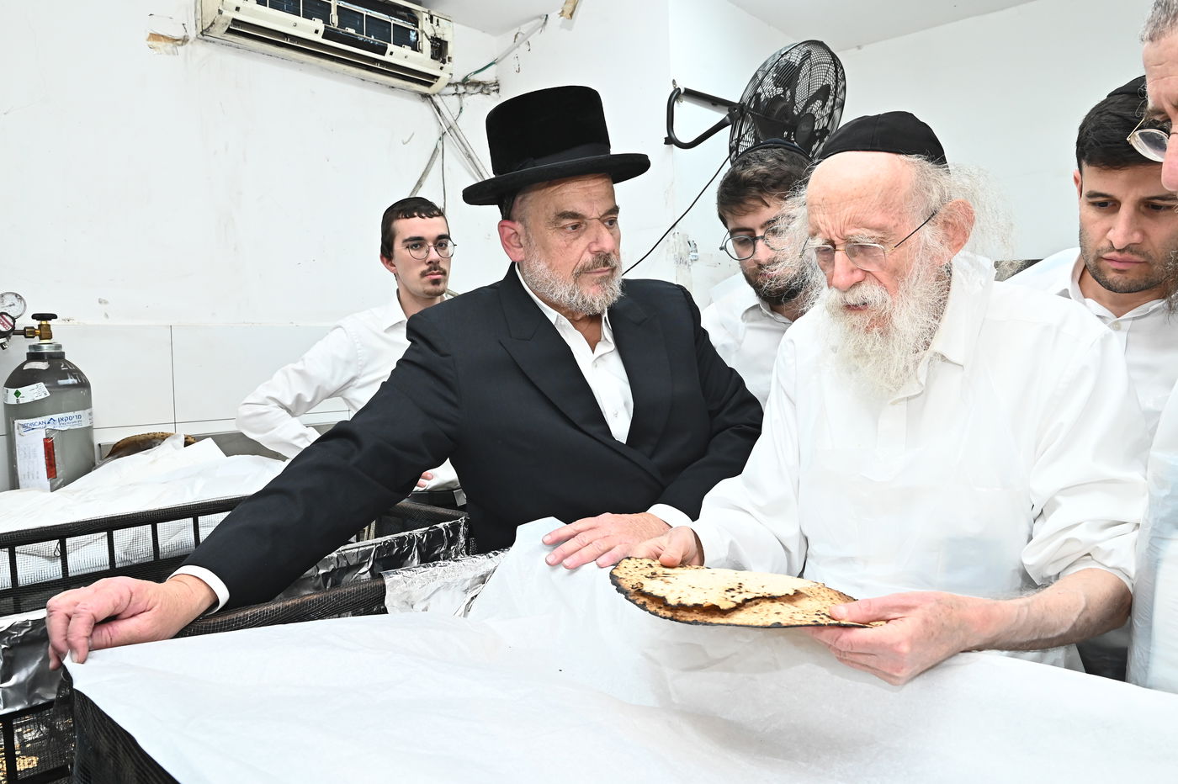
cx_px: 589
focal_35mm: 26
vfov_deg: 49.5
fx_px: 850
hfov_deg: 69.4
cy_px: 392
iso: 2500
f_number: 10
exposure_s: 1/200
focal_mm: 26
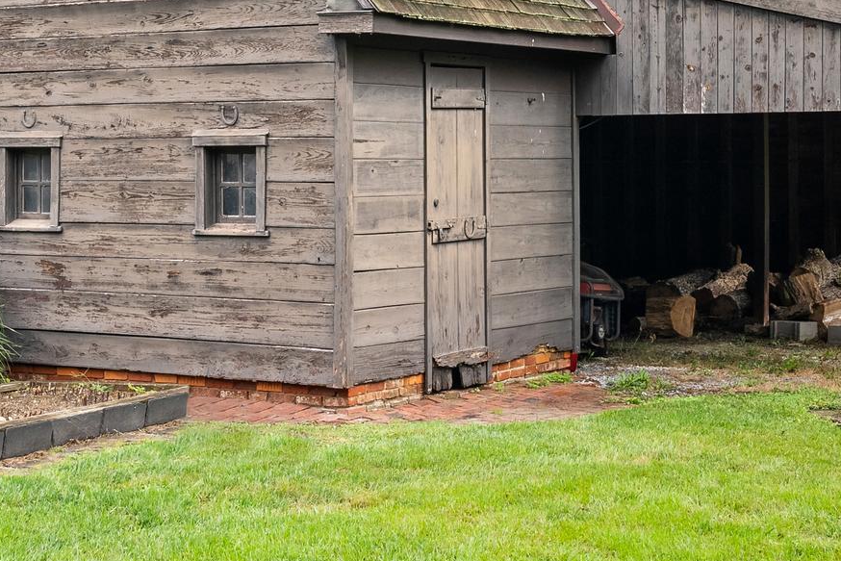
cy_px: 9
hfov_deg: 24.7
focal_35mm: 82
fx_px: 1916
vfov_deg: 16.3
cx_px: 348
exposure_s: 1/160
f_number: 8
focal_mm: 35
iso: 200
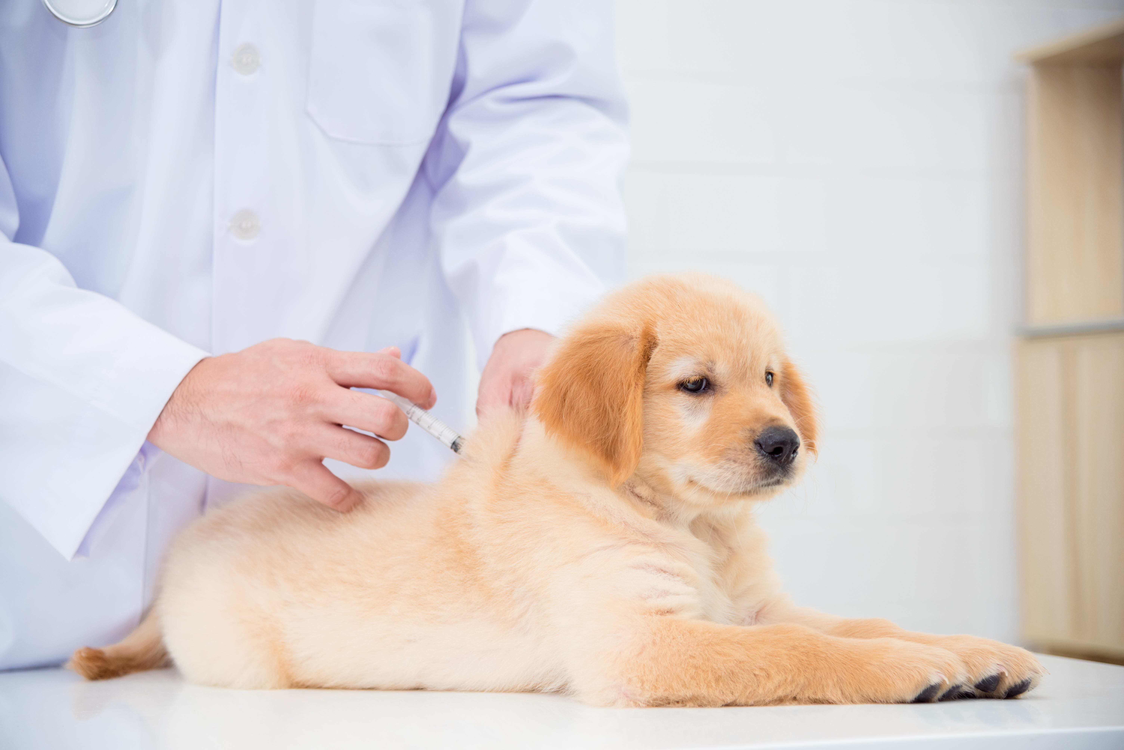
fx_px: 2342
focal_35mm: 75
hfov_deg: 27.0
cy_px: 375
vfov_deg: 18.2
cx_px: 562
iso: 320
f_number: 4.5
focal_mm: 75
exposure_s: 1/200
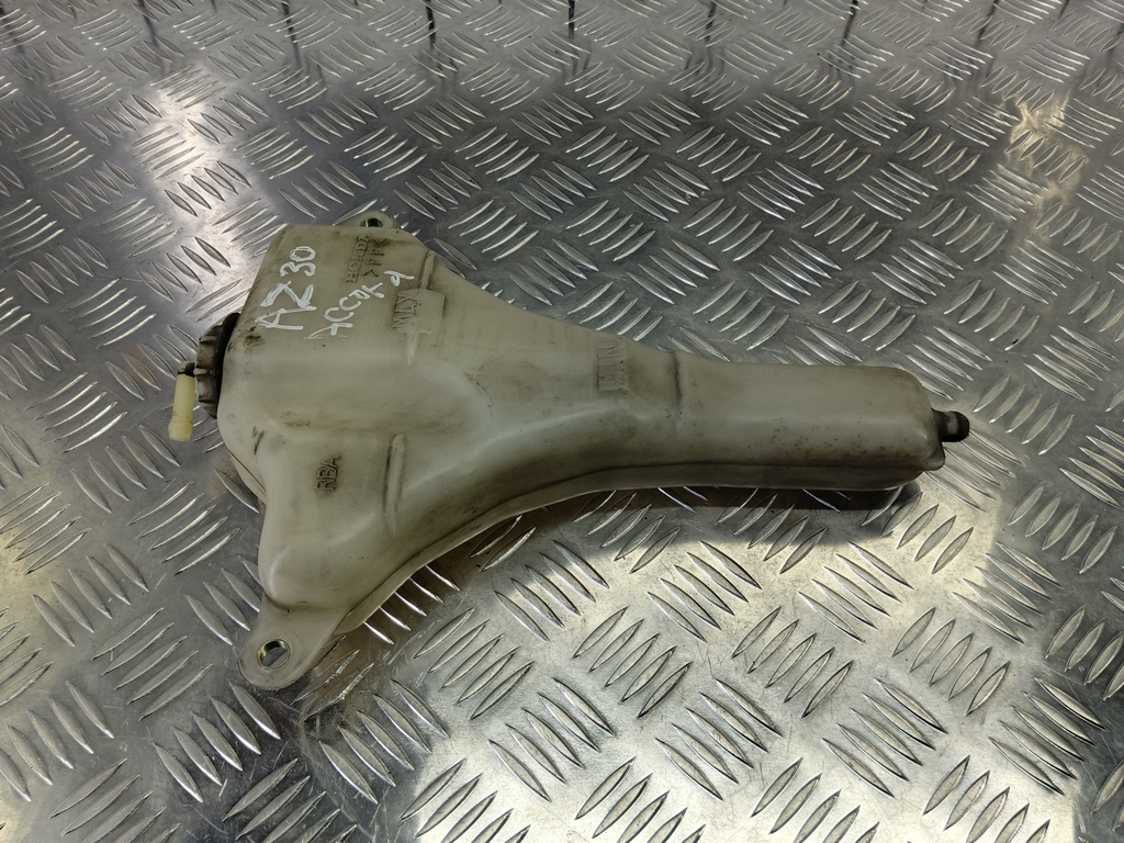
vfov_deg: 58.9
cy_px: 422
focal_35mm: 23
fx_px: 747
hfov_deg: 73.9
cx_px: 562
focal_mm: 4.11
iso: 135
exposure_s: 1/100
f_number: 1.6
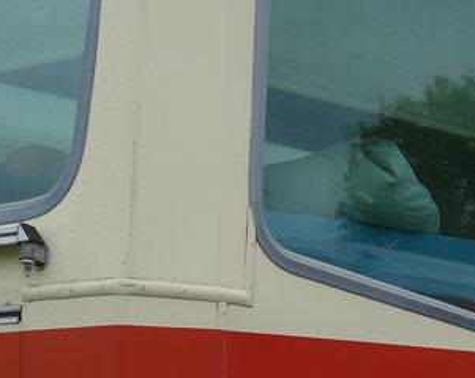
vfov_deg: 13.4
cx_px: 385
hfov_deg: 16.9
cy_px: 381
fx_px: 1587
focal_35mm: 113
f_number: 2.8
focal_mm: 6
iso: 80
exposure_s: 1/640
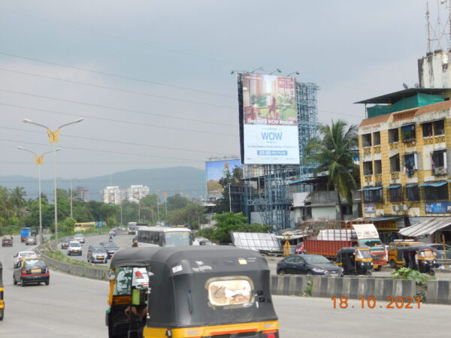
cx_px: 226
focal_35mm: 59
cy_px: 169
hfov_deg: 32.7
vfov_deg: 24.8
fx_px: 769
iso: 125
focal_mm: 10.4
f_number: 4
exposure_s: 1/640
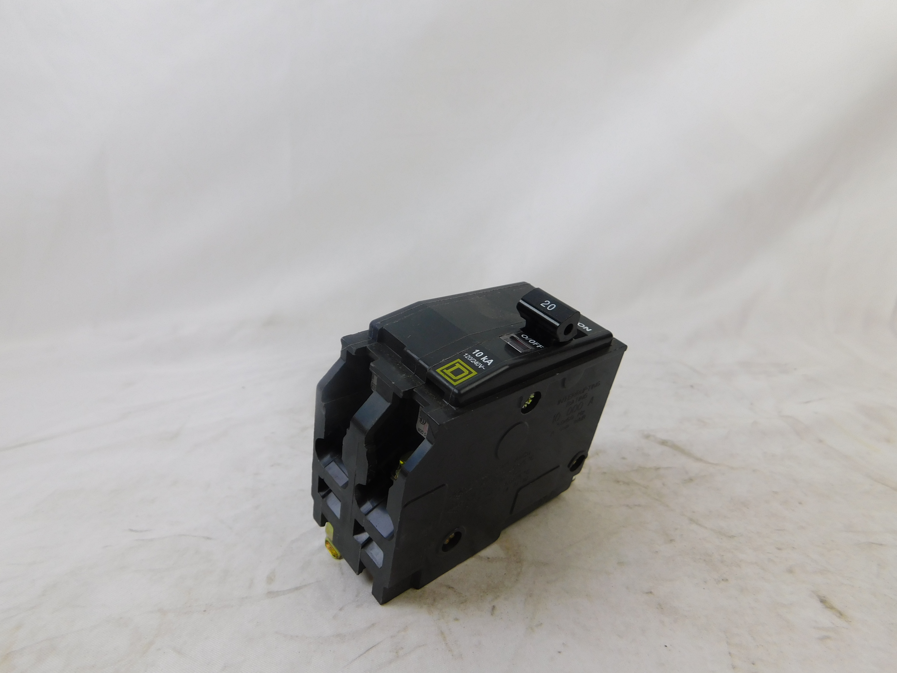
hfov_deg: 73.9
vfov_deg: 58.9
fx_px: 596
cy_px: 336
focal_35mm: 23
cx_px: 448
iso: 125
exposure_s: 1/50
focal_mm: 4
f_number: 3
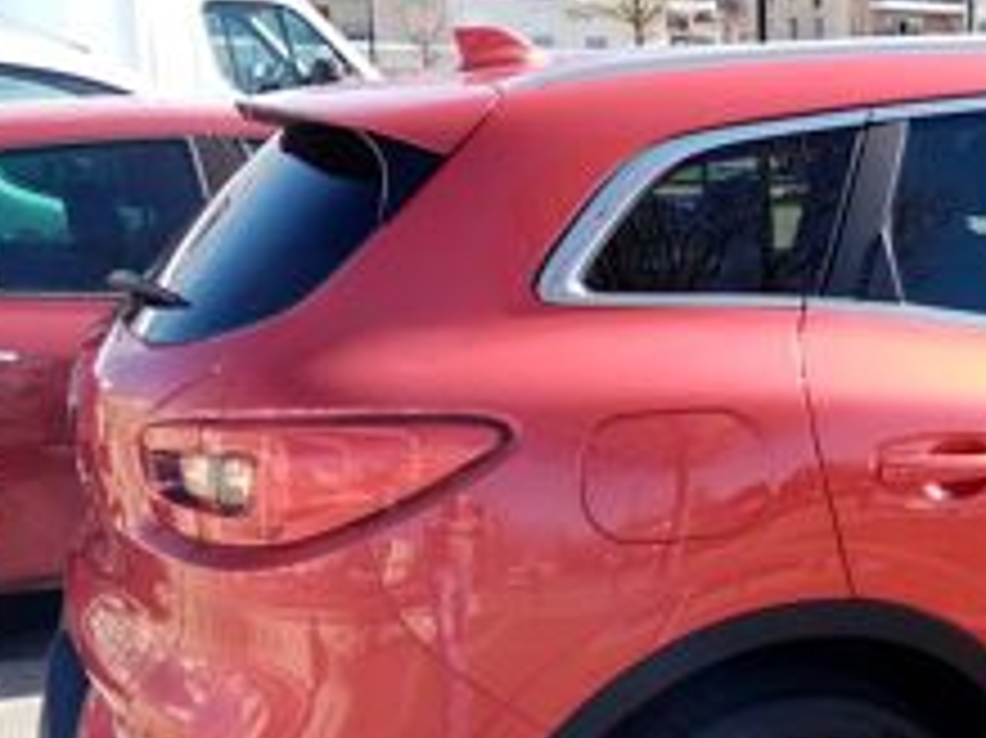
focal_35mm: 57
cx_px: 1049
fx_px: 1623
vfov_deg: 25.6
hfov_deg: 30.7
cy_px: 432
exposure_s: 1/375
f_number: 1.8
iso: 102
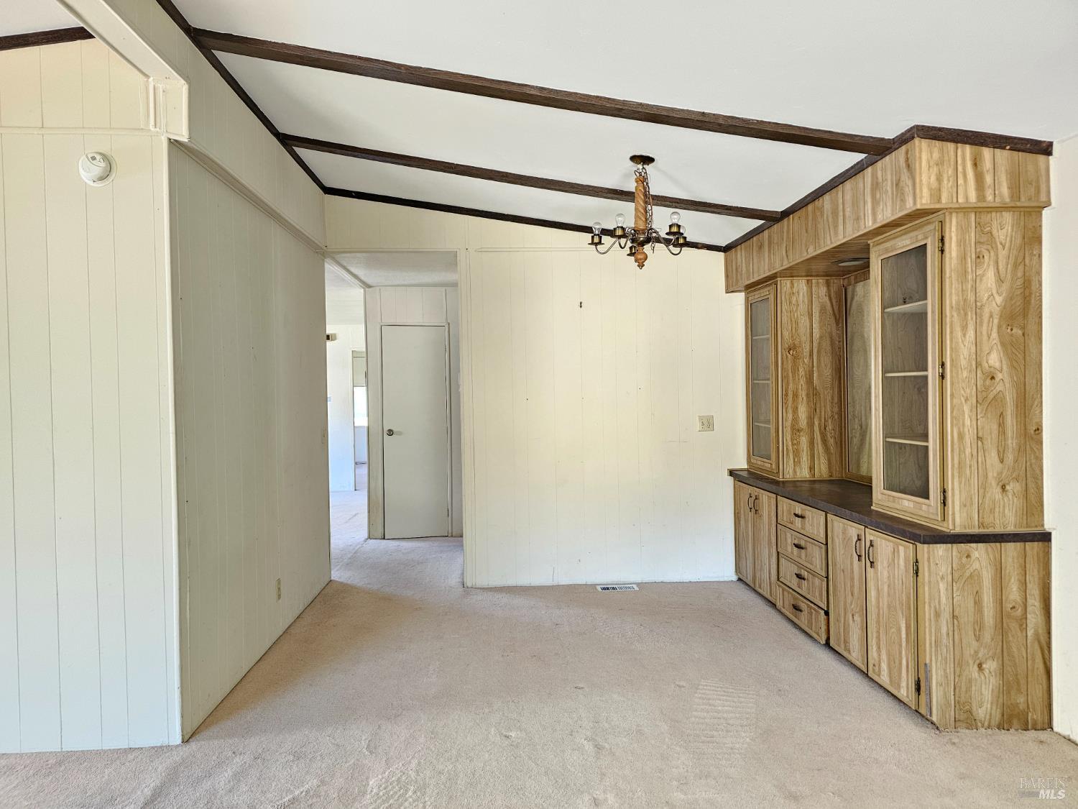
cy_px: 404
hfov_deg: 73.9
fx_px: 716
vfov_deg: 58.9
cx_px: 539
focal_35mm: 23
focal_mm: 6.3
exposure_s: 1/120
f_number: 1.7
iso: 640
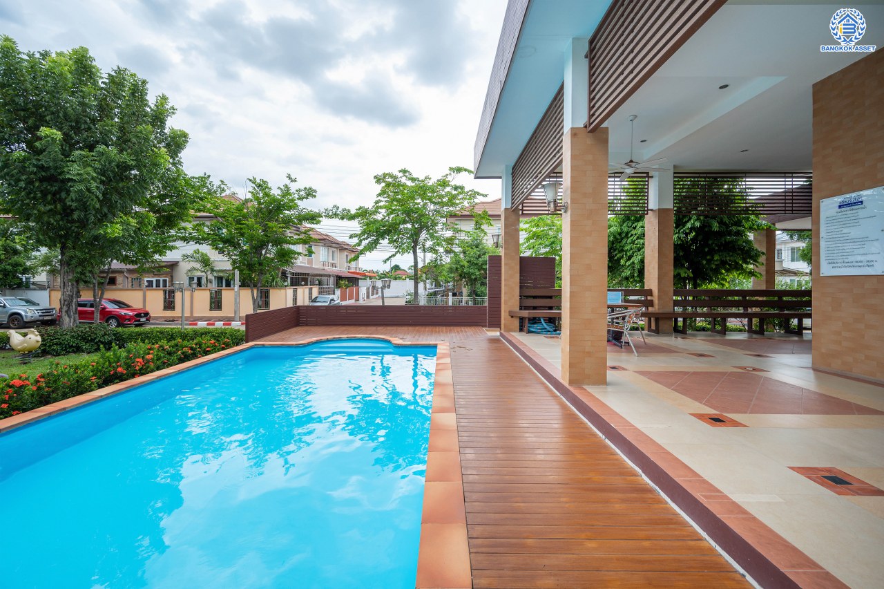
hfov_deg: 90.0
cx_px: 442
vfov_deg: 67.3
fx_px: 442
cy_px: 294
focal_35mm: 18
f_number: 7.1
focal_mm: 18
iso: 100
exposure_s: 1/60
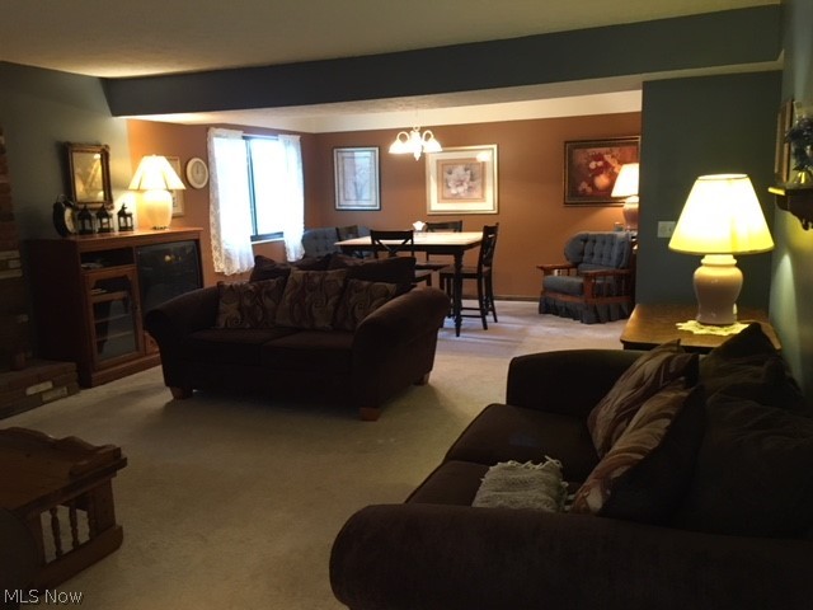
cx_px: 406
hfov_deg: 61.7
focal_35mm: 29
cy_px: 305
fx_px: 681
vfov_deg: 48.2
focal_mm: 4.15
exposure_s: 1/24
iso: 200
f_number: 2.2
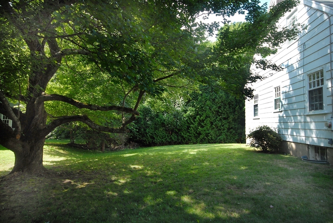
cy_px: 112
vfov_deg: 56.3
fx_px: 208
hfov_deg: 77.2
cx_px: 166
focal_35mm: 22
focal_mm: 15
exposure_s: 1/80
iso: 200
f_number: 6.3
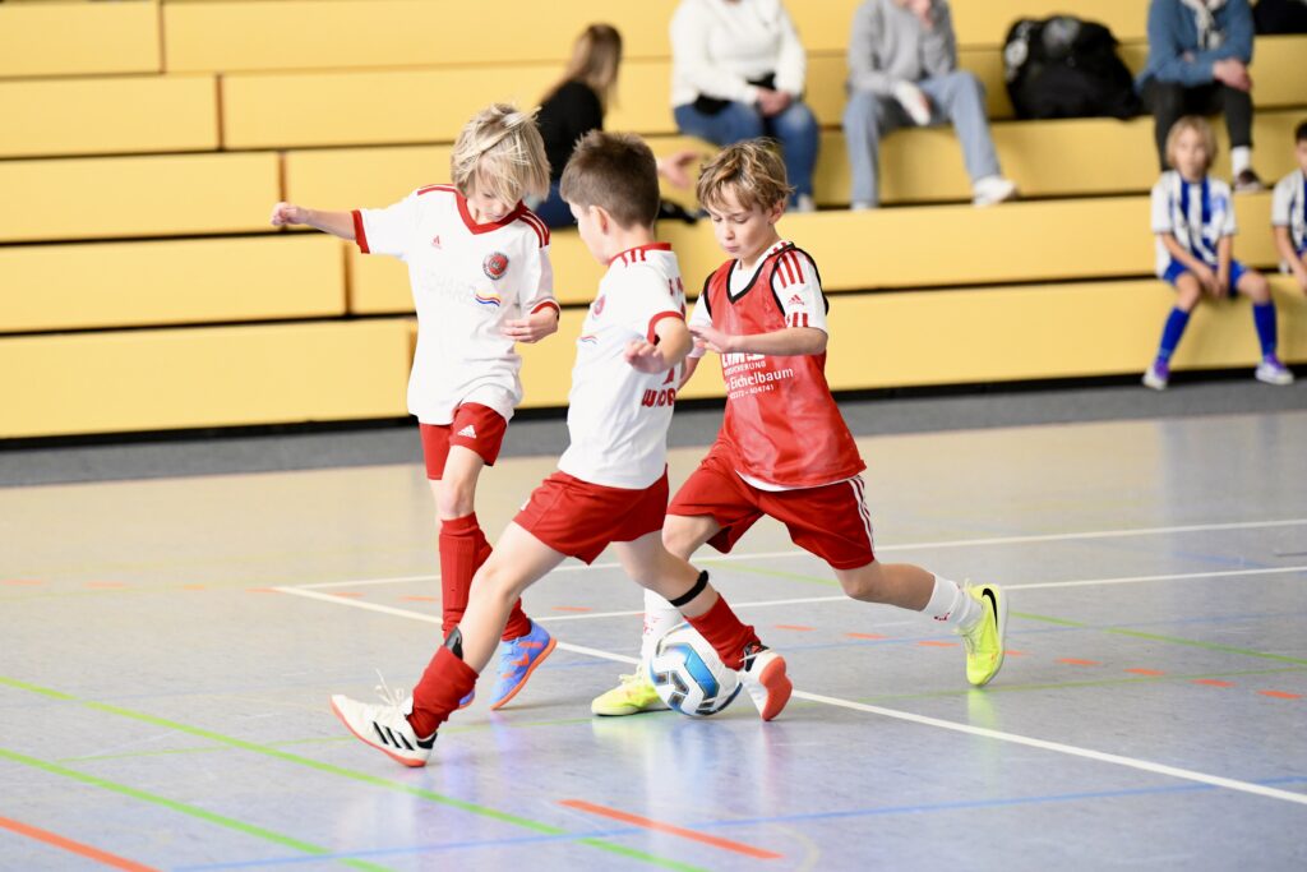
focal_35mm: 135
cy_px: 436
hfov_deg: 15.2
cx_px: 654
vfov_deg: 10.2
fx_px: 4902
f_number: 2.8
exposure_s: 1/1250
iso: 5000
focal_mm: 135
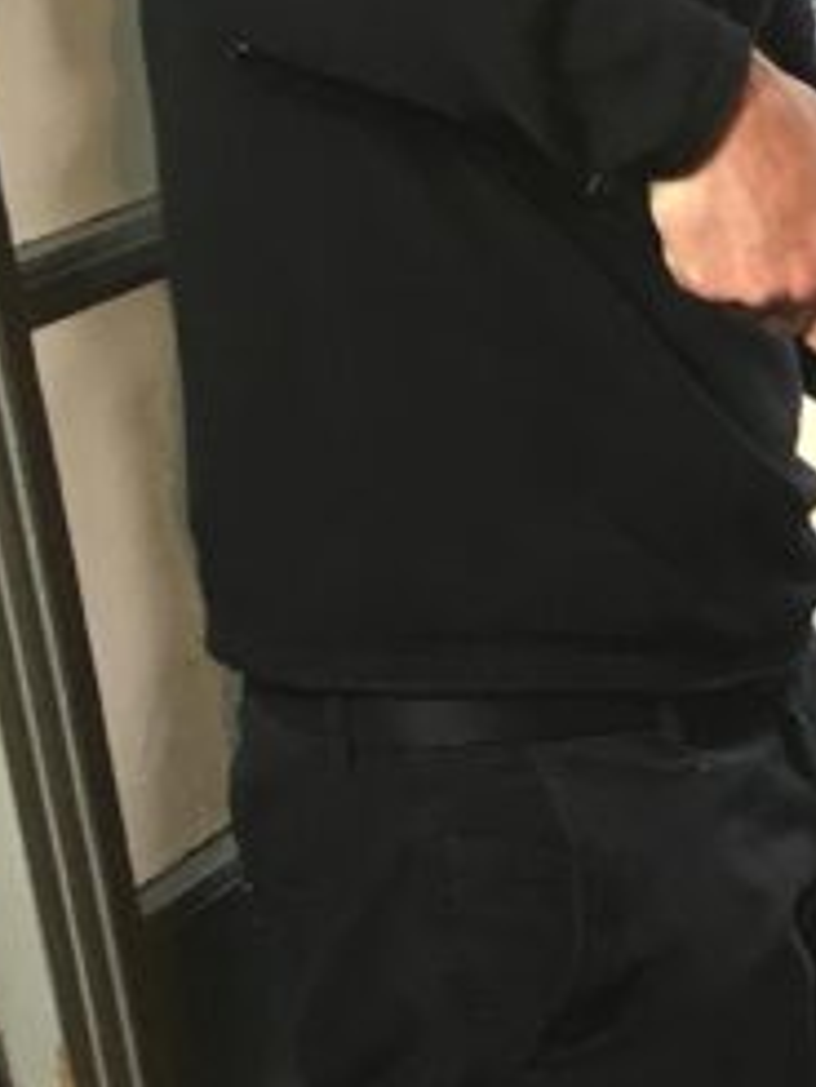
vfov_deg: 16.1
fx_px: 3800
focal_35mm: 121
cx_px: 1565
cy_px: 949
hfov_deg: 11.2
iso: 50
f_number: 2.2
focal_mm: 4.15
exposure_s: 1/33
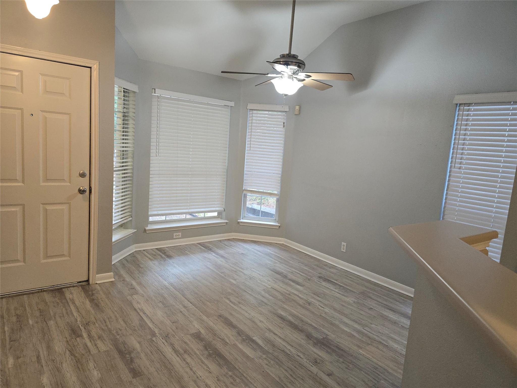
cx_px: 258
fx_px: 344
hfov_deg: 73.9
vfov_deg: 58.9
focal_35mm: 23
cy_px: 194
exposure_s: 1/120
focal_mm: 6.3
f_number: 1.7
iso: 320
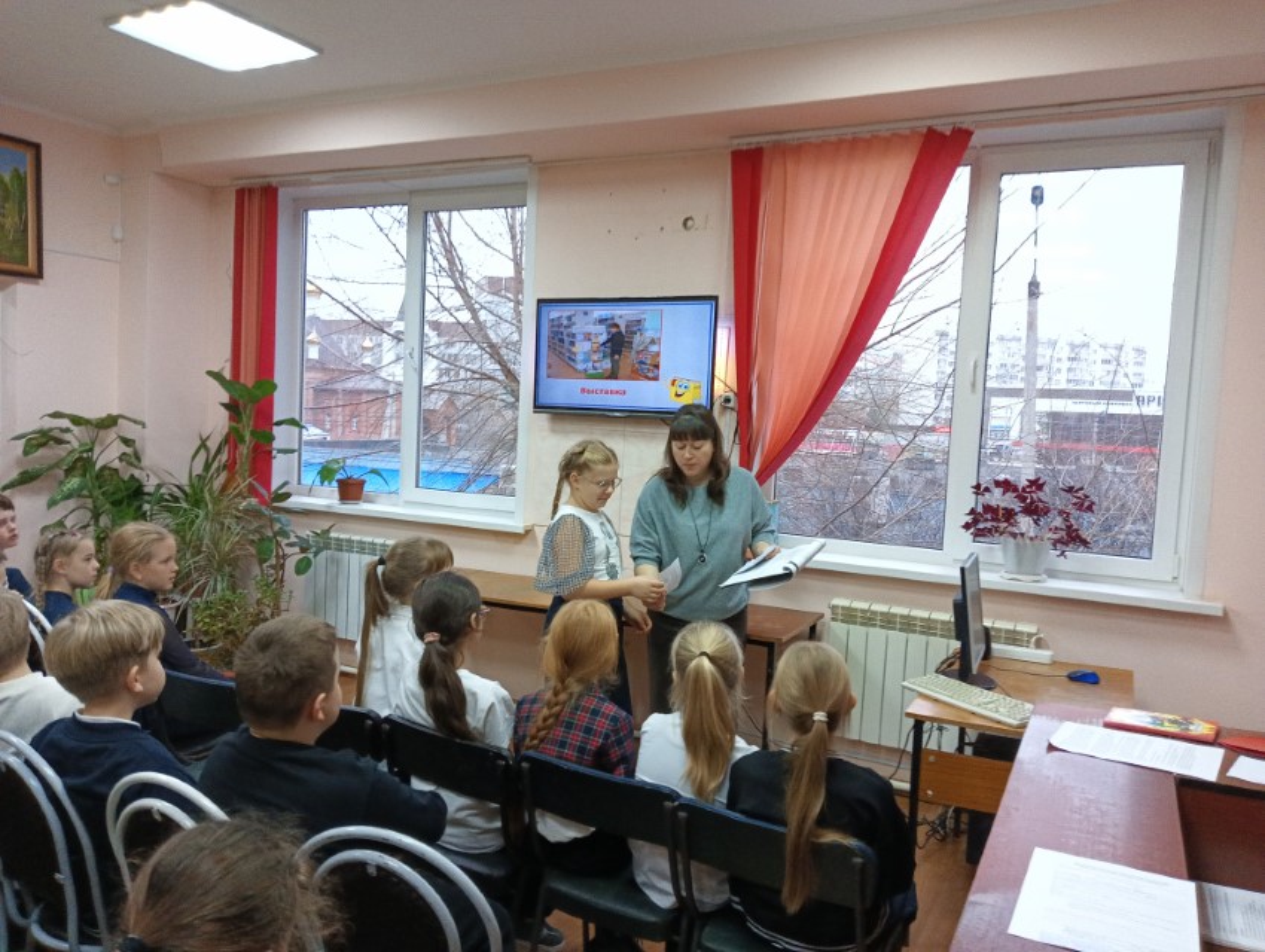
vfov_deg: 51.5
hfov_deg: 65.2
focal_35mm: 27
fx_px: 988
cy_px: 476
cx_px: 632
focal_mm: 4.05
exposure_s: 1/100
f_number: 1.8
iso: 800
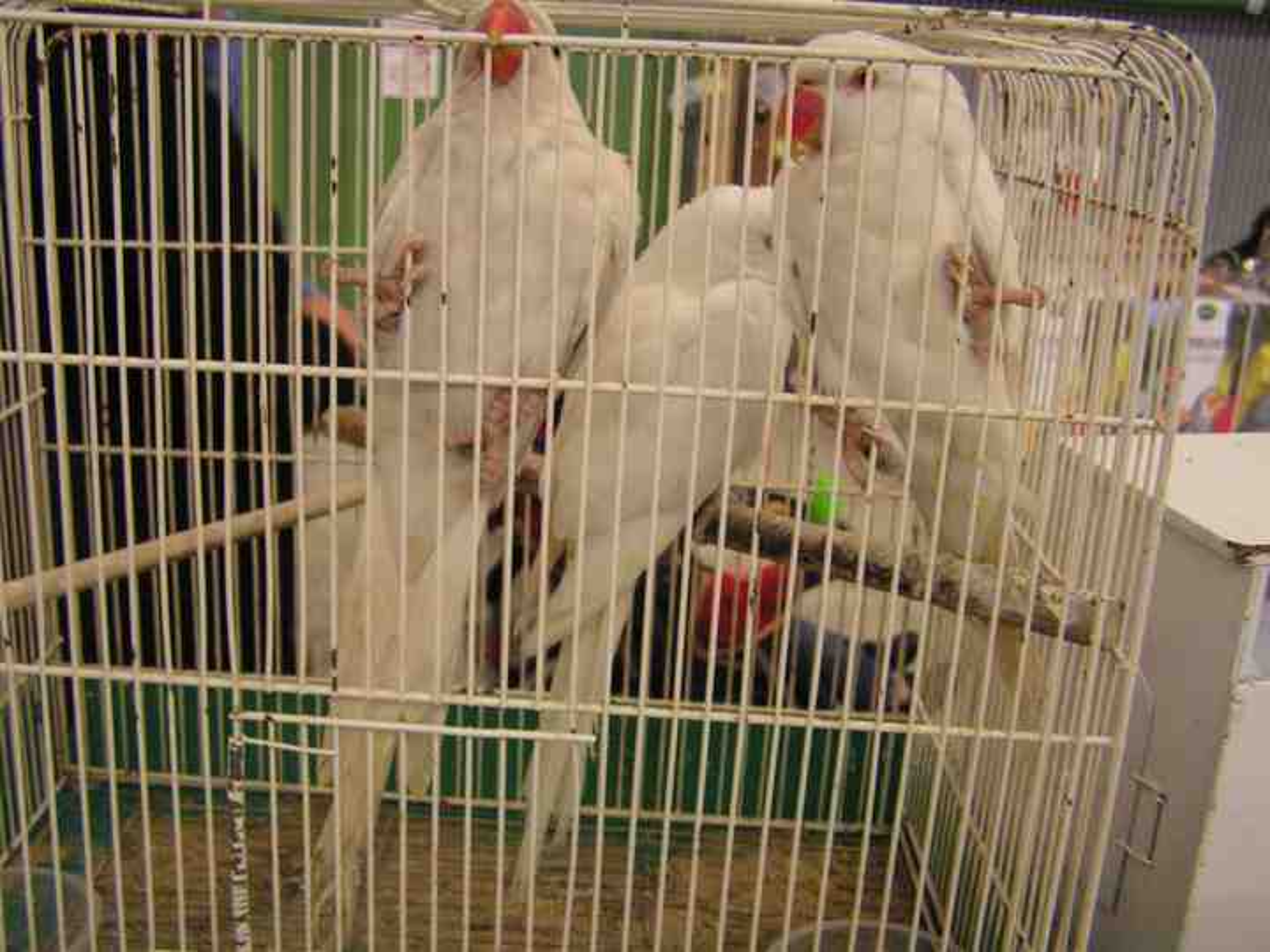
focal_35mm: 38
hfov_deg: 49.0
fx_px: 1394
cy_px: 476
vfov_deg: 37.7
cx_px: 635
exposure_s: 1/20
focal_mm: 6.3
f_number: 2.8
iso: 200
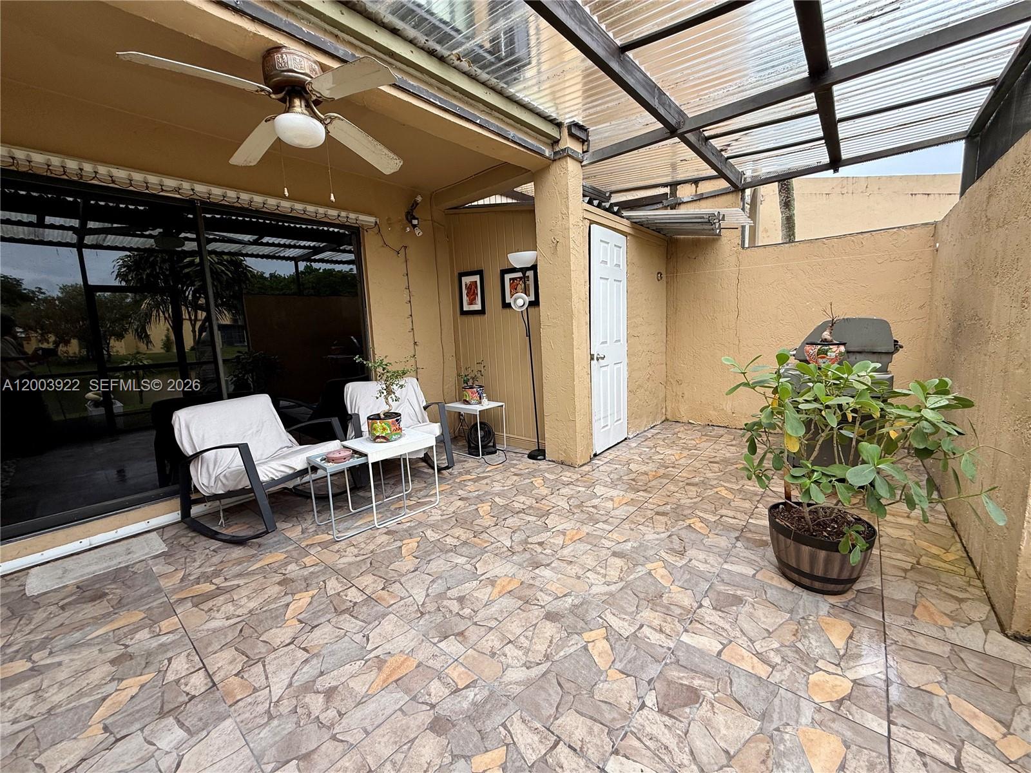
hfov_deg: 102.1
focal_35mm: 14
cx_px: 516
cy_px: 386
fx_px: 417
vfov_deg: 85.7
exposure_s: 1/244
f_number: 2.2
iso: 50
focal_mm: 2.22
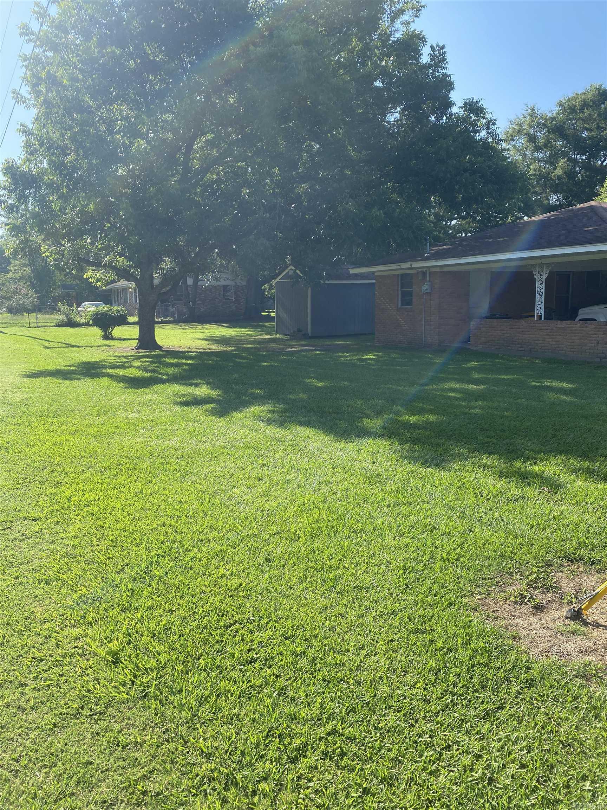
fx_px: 608
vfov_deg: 67.3
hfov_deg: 53.1
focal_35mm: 26
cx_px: 304
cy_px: 405
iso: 32
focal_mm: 4.25
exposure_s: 1/1157
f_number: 1.8
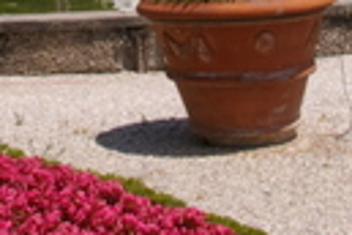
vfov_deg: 10.5
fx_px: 1192
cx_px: 156
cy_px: -201
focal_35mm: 122
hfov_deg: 16.8
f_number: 16
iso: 200
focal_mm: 21
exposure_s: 1/90
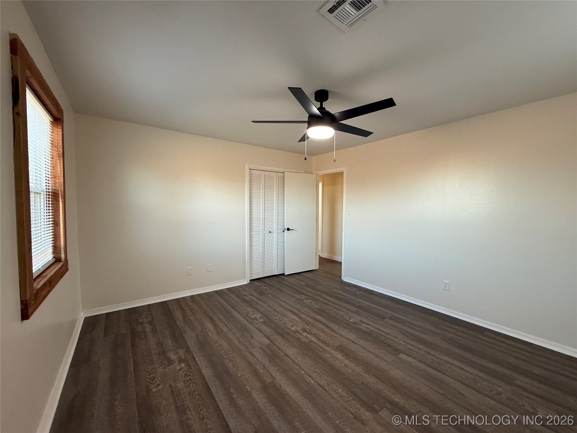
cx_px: 288
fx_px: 233
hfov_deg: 102.1
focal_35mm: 14
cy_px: 216
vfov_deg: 85.7
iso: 320
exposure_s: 1/120
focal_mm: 2.22
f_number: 2.2
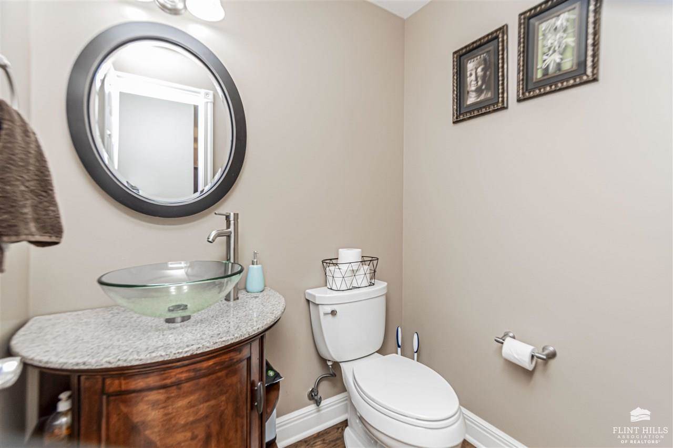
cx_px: 336
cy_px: 224
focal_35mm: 15
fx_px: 280
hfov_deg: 100.4
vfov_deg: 77.3
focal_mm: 10
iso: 640
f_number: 8
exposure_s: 1/60
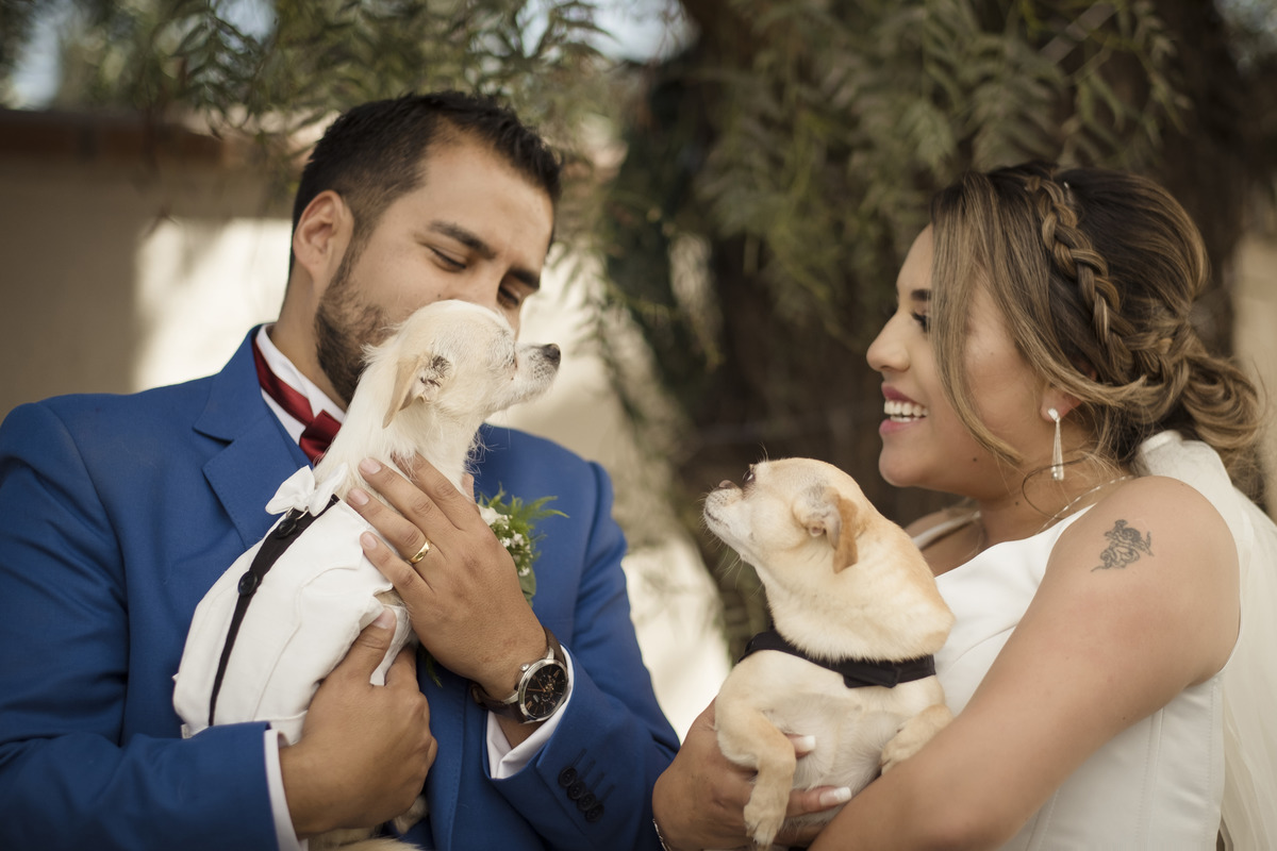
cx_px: 638
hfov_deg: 24.2
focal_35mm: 84
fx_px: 2979
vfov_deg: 16.3
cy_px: 426
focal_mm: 56
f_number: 1.6
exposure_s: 1/4000
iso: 320
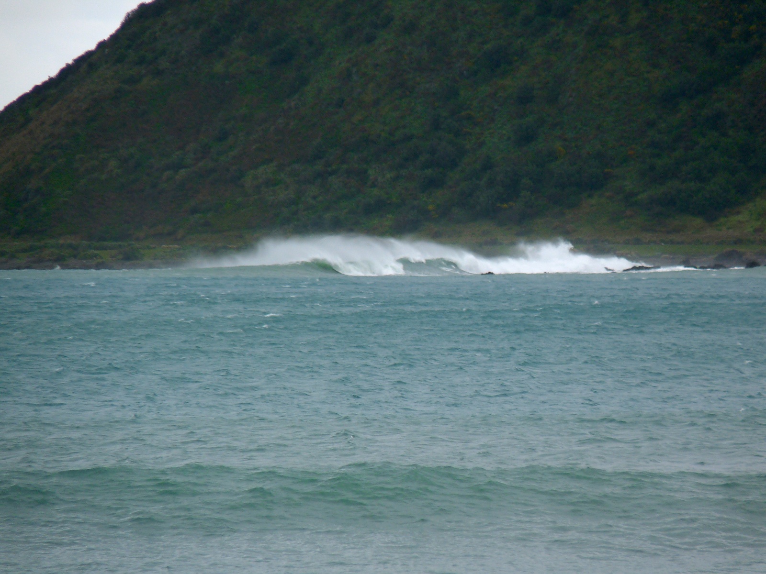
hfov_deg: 4.1
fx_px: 10754
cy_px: 287
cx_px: 383
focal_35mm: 486
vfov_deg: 3.1
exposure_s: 1/250
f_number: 4.4
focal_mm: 86.4
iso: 100
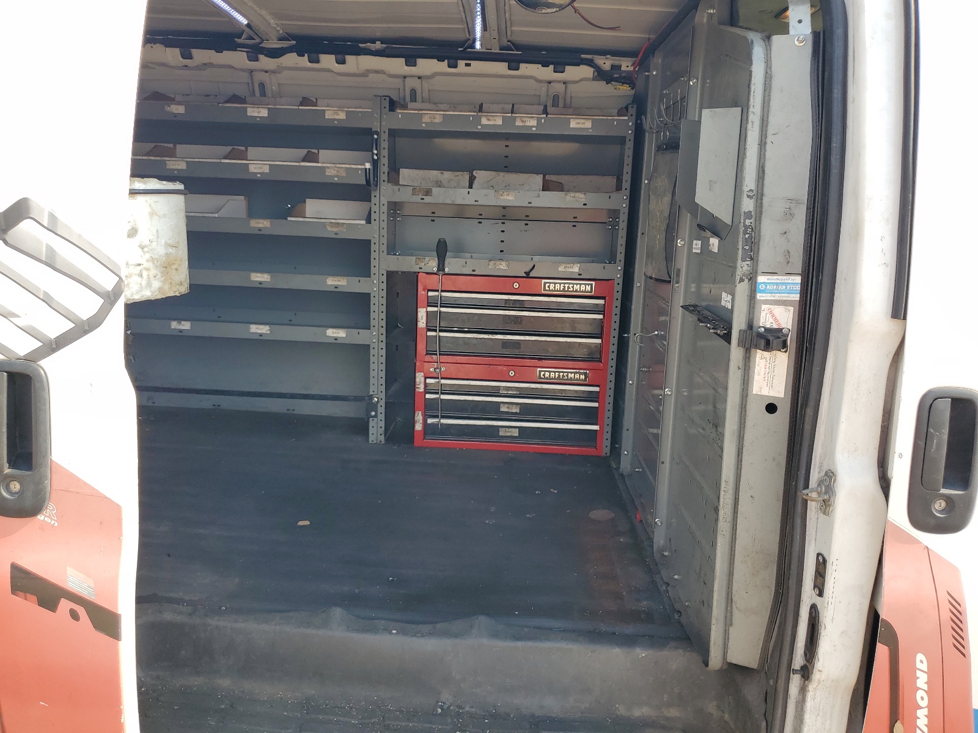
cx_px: 489
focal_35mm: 26
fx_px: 735
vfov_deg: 53.1
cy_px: 366
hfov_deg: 67.3
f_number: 1.5
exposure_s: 1/667
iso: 50
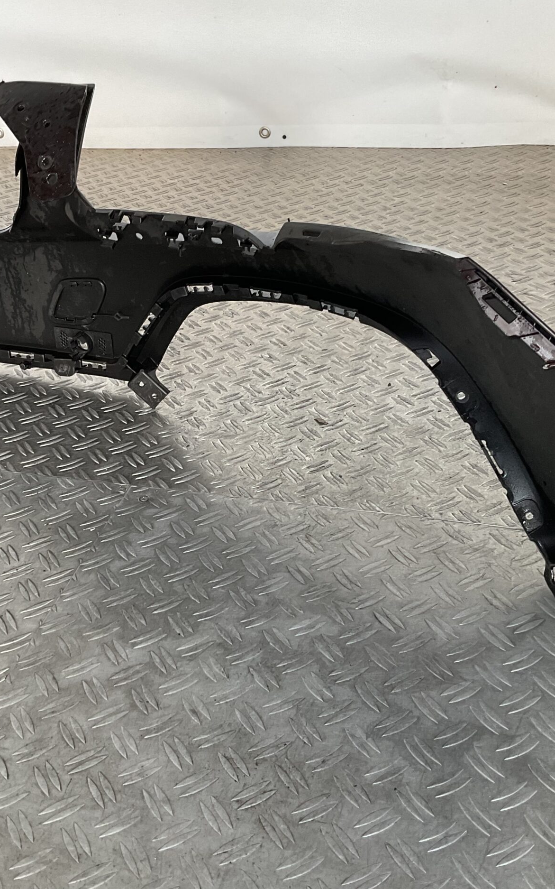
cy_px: 454
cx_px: 191
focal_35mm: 42
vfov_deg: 47.2
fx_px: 1017
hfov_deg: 30.3
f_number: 1.8
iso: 50
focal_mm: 3
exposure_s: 1/50
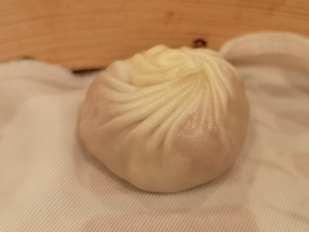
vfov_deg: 31.5
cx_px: 154
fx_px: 411
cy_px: 116
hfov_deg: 41.2
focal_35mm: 46
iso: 160
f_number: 1.8
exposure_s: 1/33.3
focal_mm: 3.95
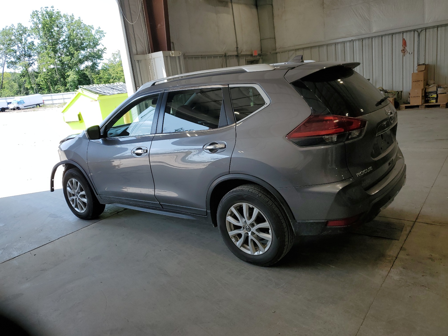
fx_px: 336
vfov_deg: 53.1
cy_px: 168
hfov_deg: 67.3
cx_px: 224
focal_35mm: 26
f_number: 1.5
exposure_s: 1/714
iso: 50
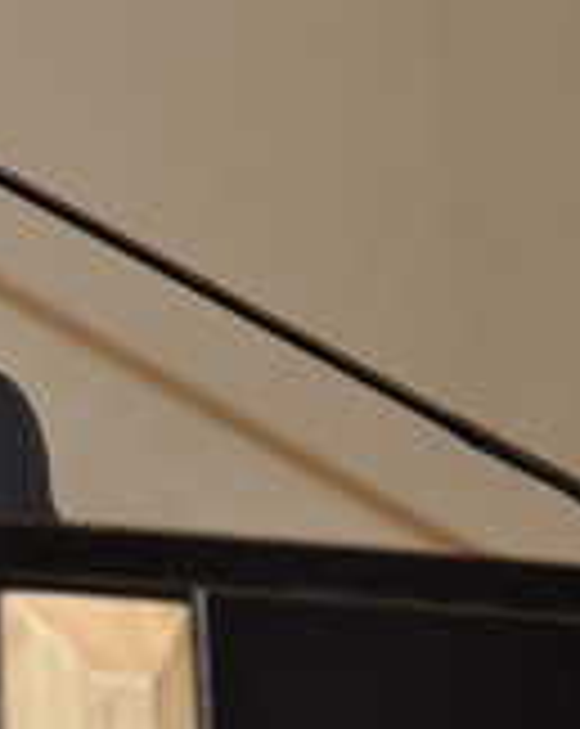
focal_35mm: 409
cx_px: -270
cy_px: 81
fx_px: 8807
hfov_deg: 3.8
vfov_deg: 4.7
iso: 1000
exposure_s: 1/60
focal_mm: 105
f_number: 5.6
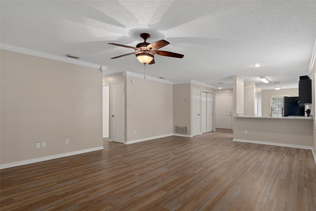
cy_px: 106
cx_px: 158
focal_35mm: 20
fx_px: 171
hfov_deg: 85.4
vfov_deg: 63.2
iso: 320
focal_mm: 13
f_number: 8
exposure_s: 1/3
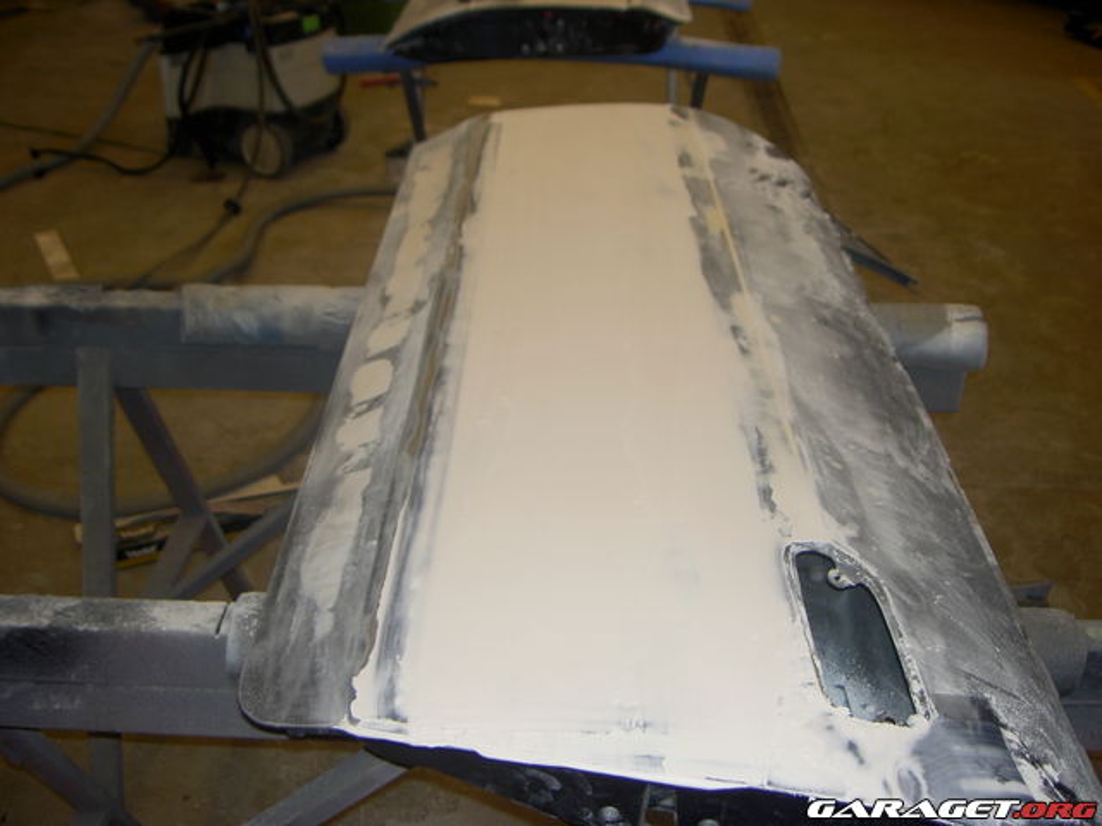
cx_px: 551
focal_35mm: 39
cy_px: 413
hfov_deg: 47.9
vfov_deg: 36.8
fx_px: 1242
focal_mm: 8
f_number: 2.8
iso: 100
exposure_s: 1/60
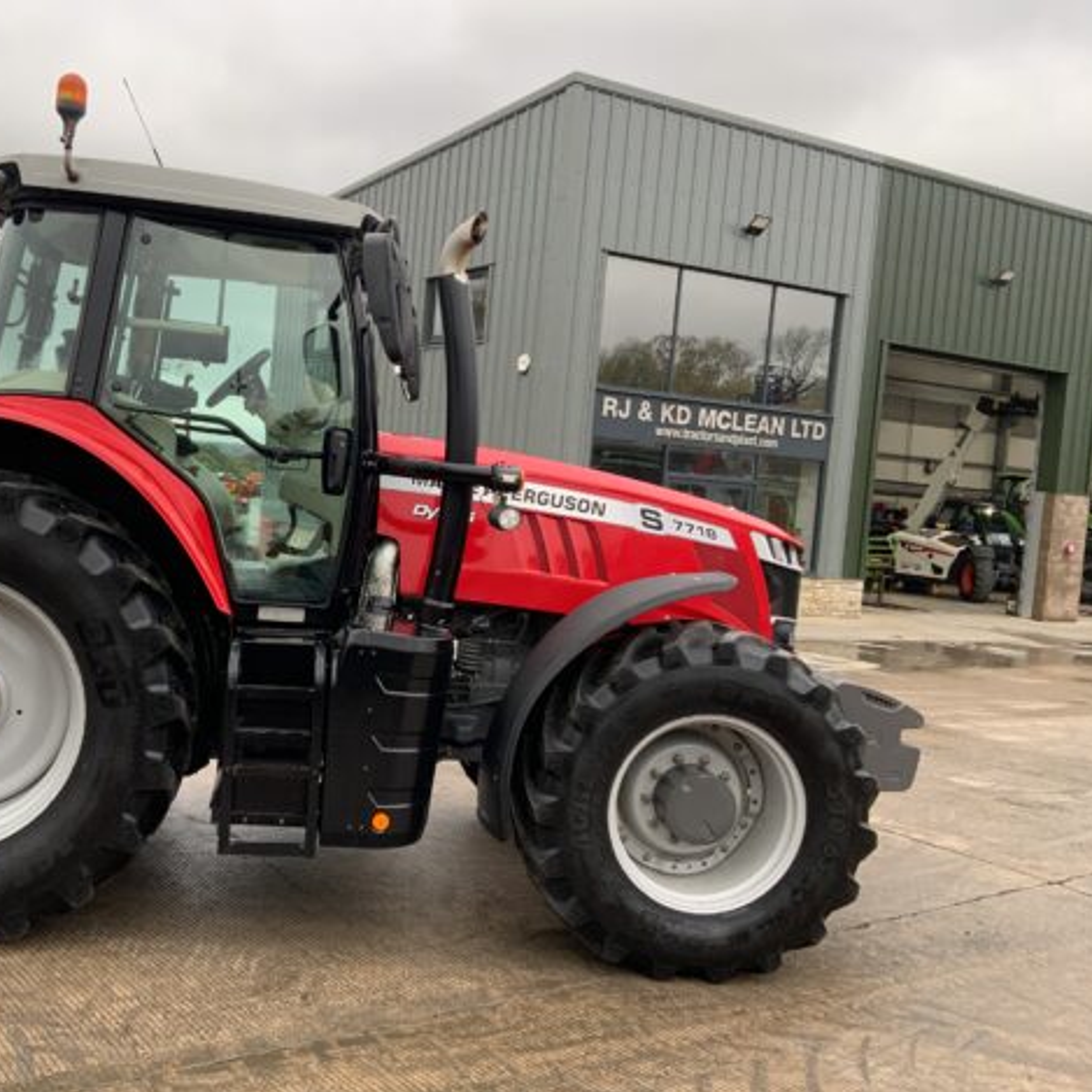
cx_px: 377
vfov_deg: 47.2
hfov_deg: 46.6
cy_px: 540
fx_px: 1249
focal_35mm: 35
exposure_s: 1/122
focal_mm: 3
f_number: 1.8
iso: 40
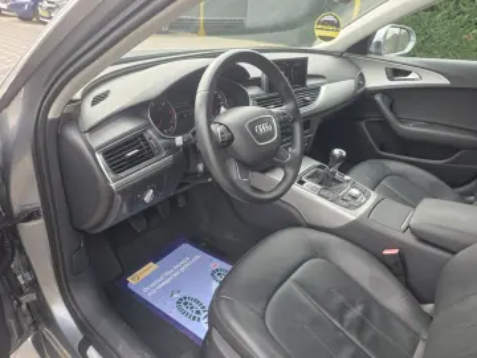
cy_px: 179
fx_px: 317
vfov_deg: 58.9
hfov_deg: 73.9
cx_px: 238
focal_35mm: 23
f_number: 1.7
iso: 50
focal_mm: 6.25
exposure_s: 1/359
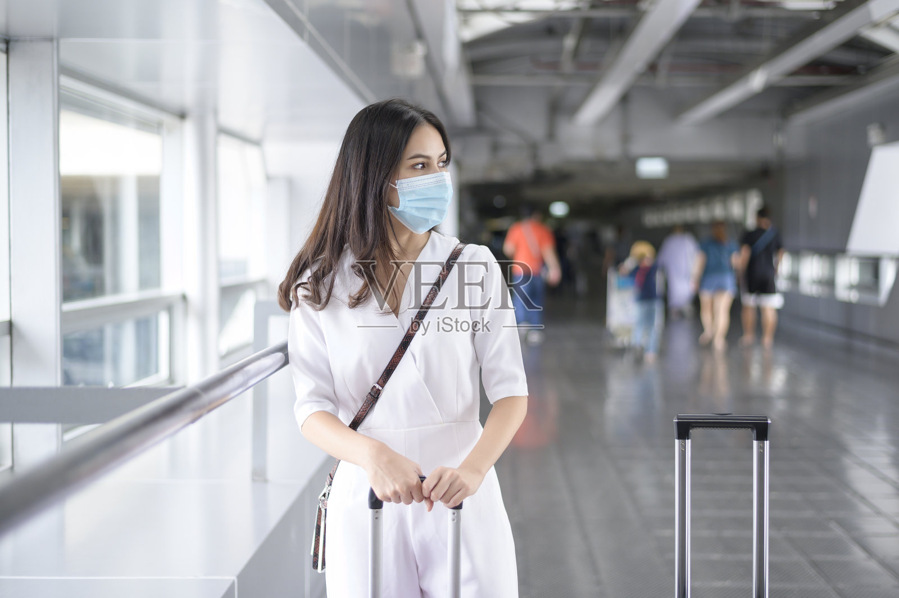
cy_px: 299
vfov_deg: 26.9
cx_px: 450
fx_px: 1248
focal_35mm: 50
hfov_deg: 39.6
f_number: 2.2
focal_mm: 50
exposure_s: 1/250
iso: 320
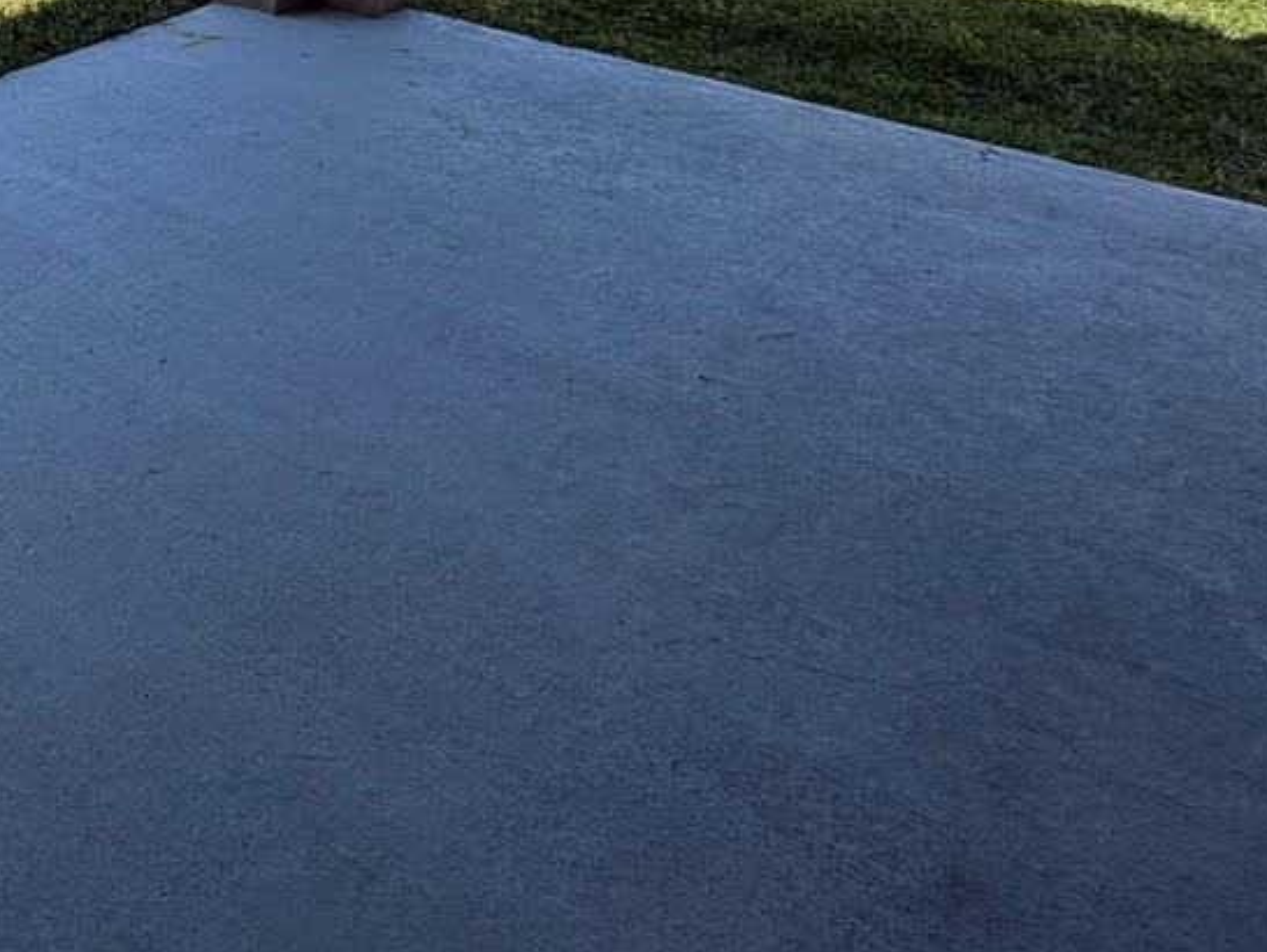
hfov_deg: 34.6
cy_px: -179
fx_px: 1501
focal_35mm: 41
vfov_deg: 30.2
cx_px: -316
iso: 25
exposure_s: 1/770
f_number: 2.2
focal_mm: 2.22
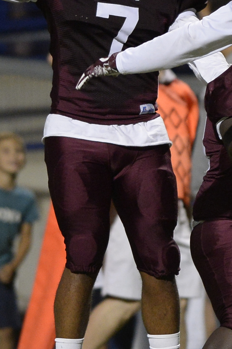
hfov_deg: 1.8
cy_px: 128
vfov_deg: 2.8
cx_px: 179
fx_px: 7188
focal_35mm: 743
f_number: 2.8
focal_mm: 300
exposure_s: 1/800
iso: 3200
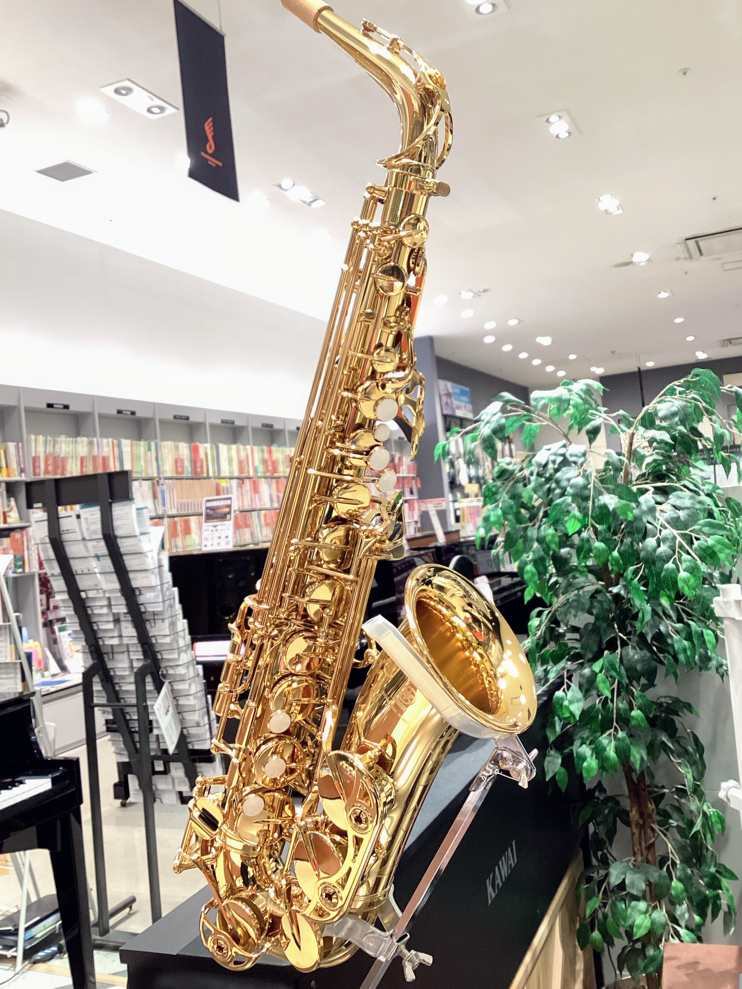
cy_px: 481
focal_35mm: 32
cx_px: 371
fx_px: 914
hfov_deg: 44.2
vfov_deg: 56.8
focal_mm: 3.3
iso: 125
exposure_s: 1/50
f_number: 2.4
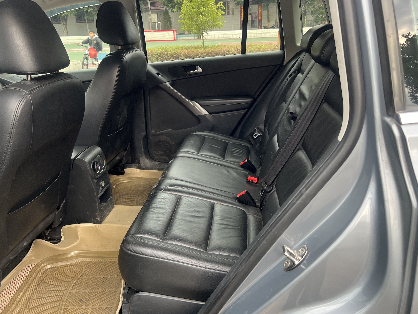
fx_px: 326
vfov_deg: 51.3
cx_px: 213
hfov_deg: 65.3
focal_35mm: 27
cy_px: 162
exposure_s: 1/121
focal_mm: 5.7
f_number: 1.5
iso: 100
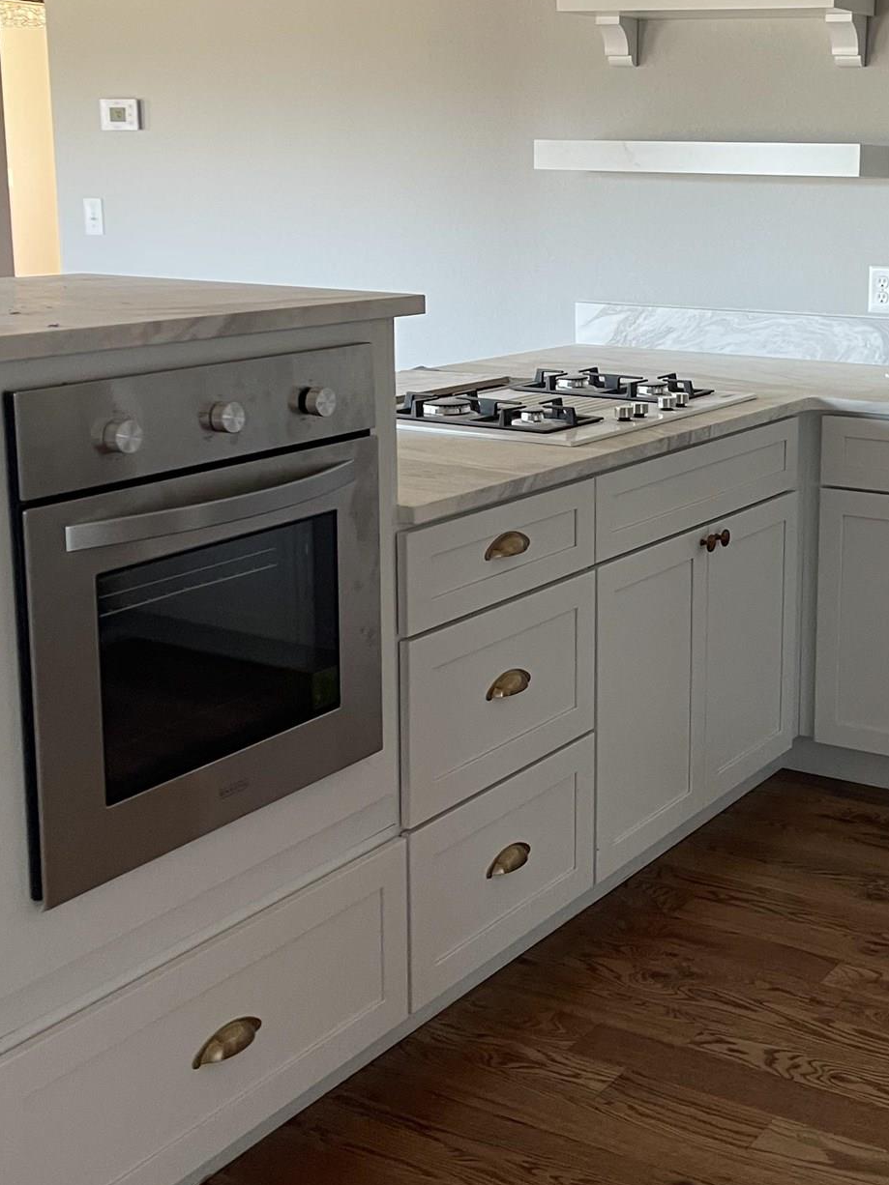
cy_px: 441
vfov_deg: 40.2
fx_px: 1610
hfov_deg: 30.1
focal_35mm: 47
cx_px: 726
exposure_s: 1/60
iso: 200
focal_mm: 5.1
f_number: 1.6
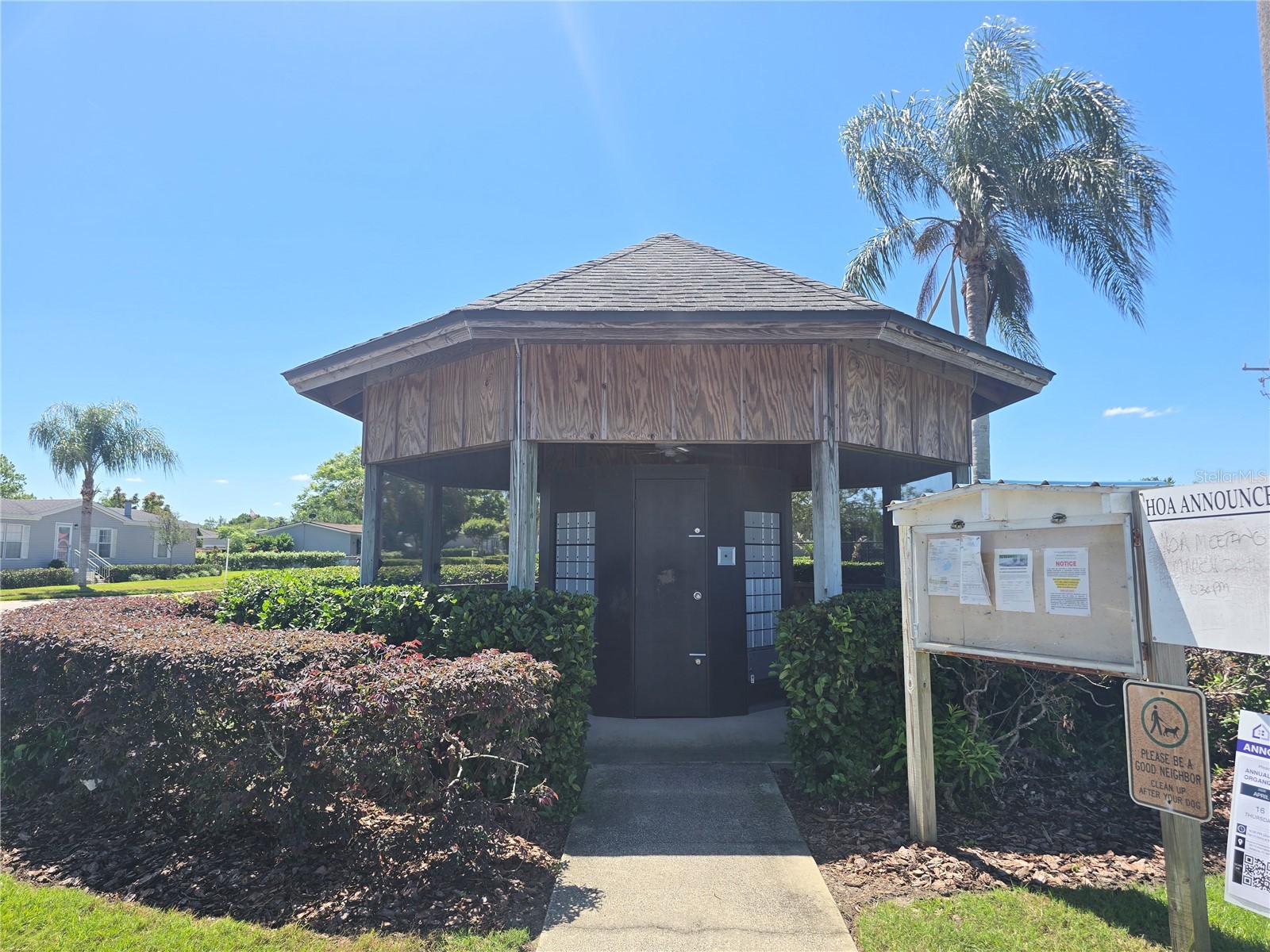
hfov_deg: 73.9
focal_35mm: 23
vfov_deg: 58.9
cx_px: 635
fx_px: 844
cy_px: 476
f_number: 1.7
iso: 12
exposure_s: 1/441
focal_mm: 6.3
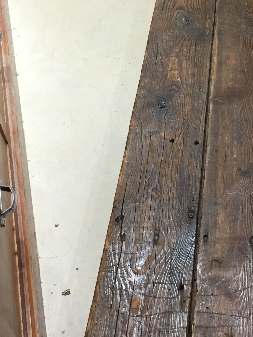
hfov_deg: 24.0
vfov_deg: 32.1
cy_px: 147
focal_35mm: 60
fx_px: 585
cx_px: 204
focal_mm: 4.15
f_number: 2.2
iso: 125
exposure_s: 1/33
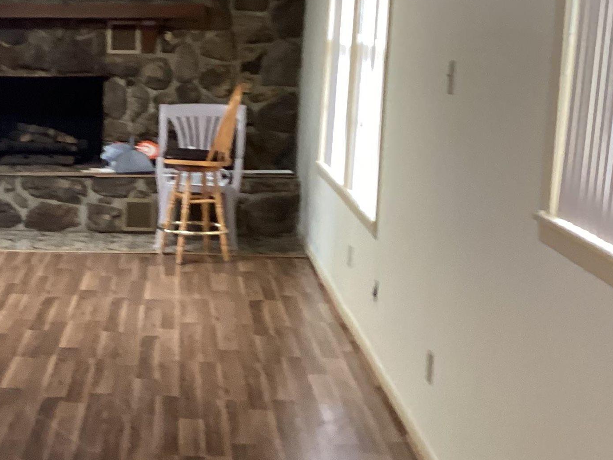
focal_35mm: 69
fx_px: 1222
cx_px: 55
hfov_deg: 27.1
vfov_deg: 21.2
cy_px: 307
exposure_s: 1/40
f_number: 2.4
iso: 250
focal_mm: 3.3
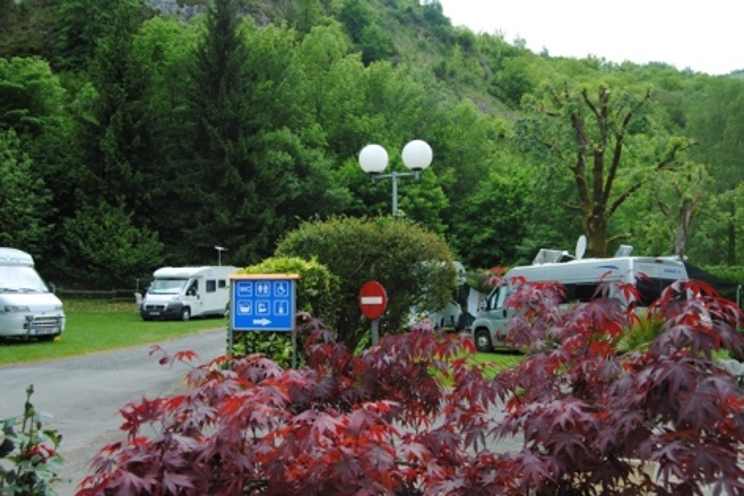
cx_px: 372
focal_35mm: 33
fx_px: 682
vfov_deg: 40.0
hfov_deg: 57.2
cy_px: 248
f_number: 5.6
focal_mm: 22
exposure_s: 1/125
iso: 100
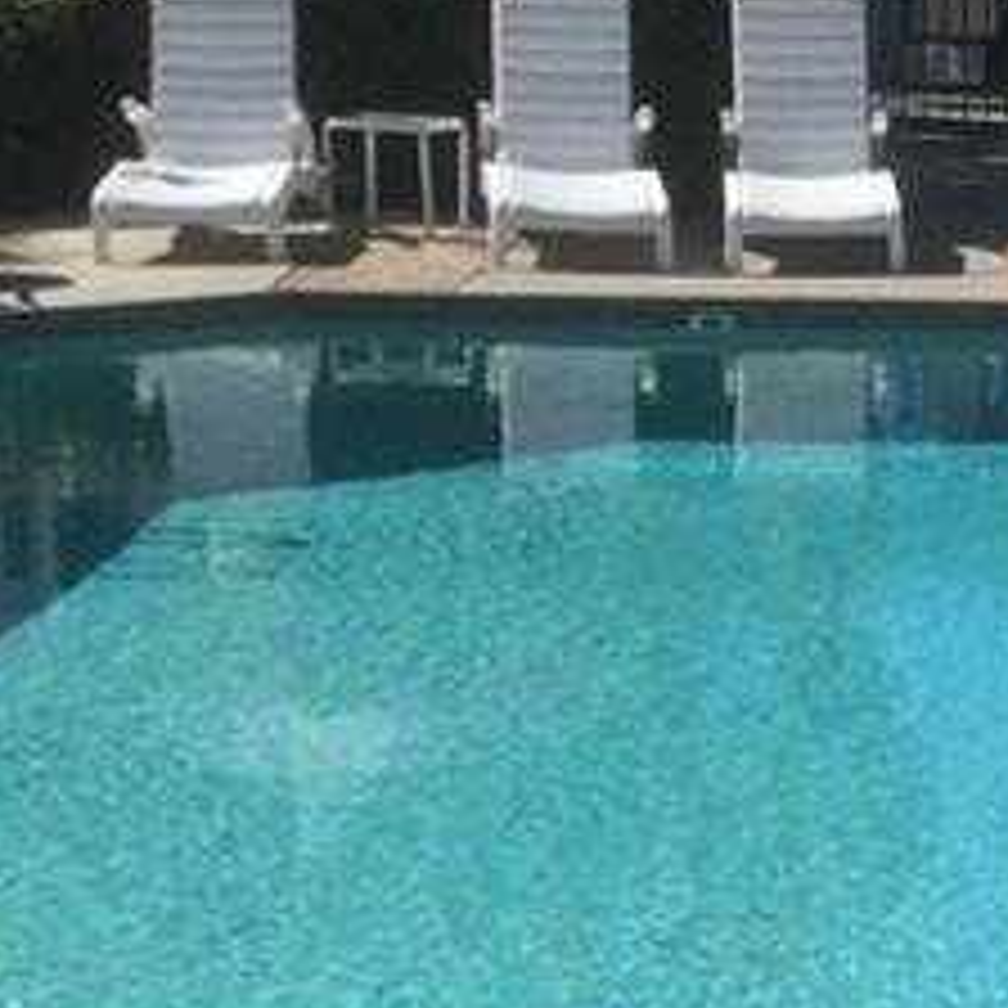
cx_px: 1210
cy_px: 758
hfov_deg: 13.2
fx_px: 4250
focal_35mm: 129
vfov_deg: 13.5
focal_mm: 3.3
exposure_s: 1/2288
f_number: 2.4
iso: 32
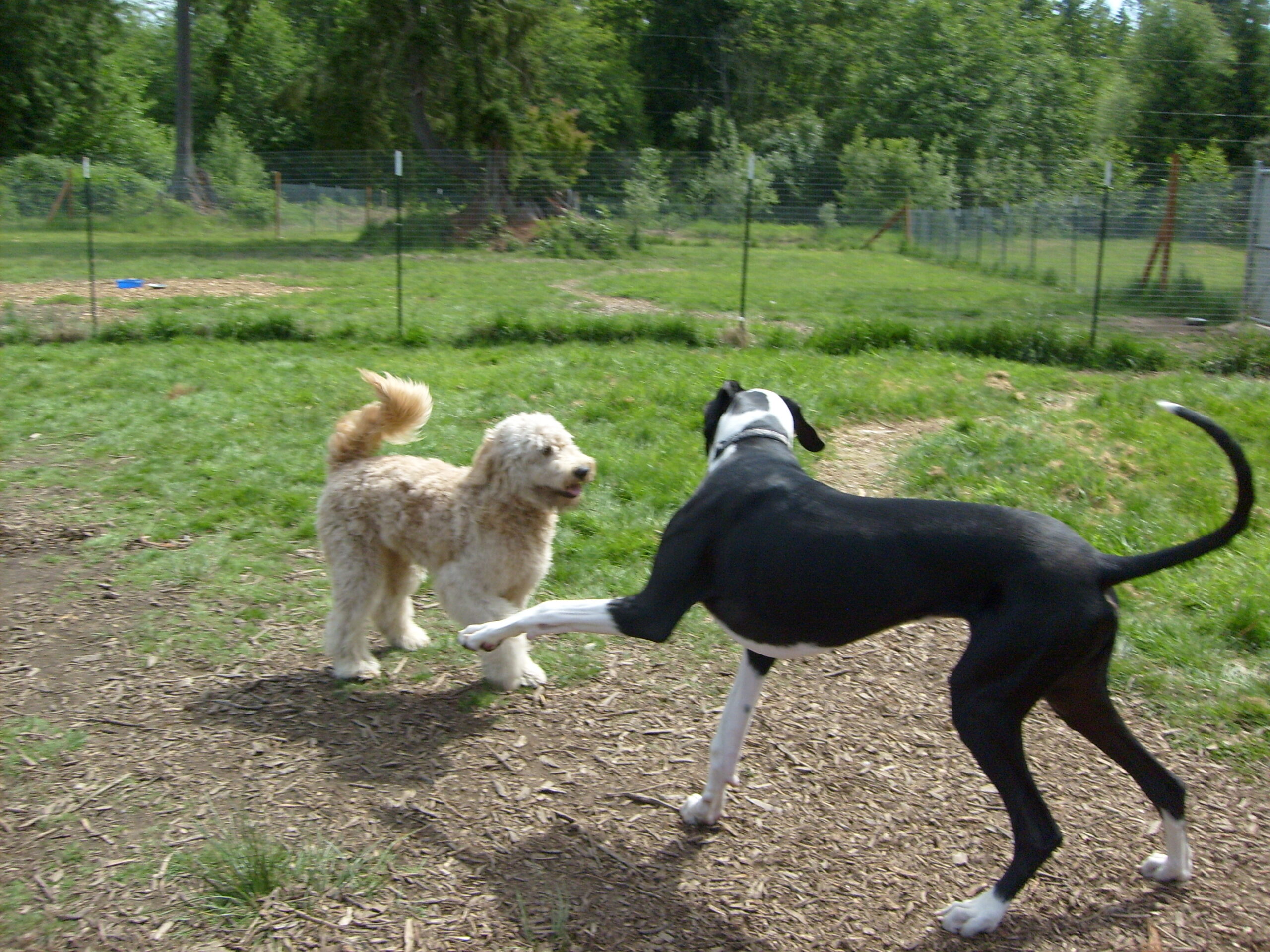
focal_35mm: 35
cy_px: 476
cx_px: 635
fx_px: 1284
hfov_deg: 52.6
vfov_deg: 40.7
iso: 80
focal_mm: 5.8
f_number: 7.1
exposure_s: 1/125
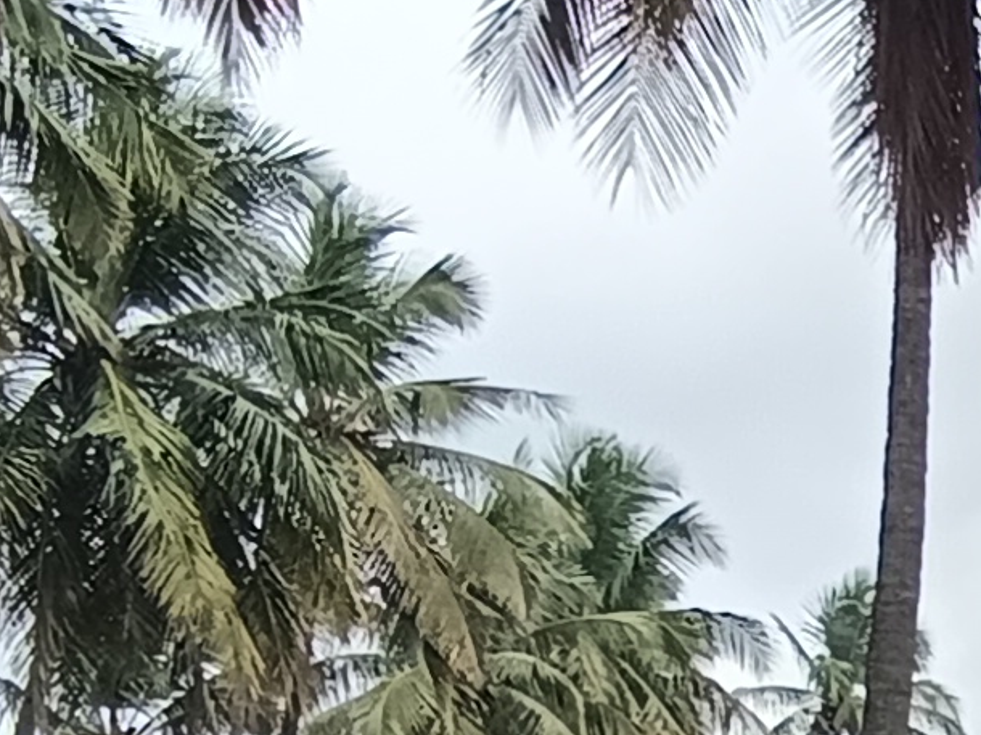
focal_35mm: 91
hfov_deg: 19.8
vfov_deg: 15.7
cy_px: 838
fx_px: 2578
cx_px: 1279
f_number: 2.2
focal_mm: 1.65
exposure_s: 1/727
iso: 62
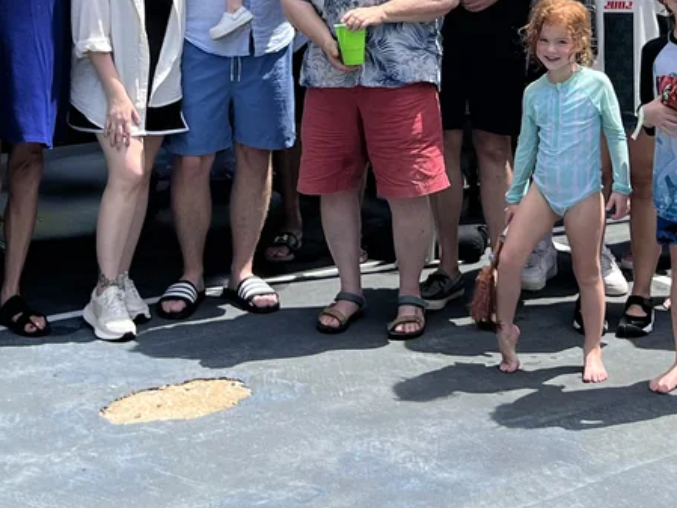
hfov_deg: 24.1
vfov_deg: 16.9
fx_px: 1585
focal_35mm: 81
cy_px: -188
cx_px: 369
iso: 50
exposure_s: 1/3704
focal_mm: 5.7
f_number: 1.5
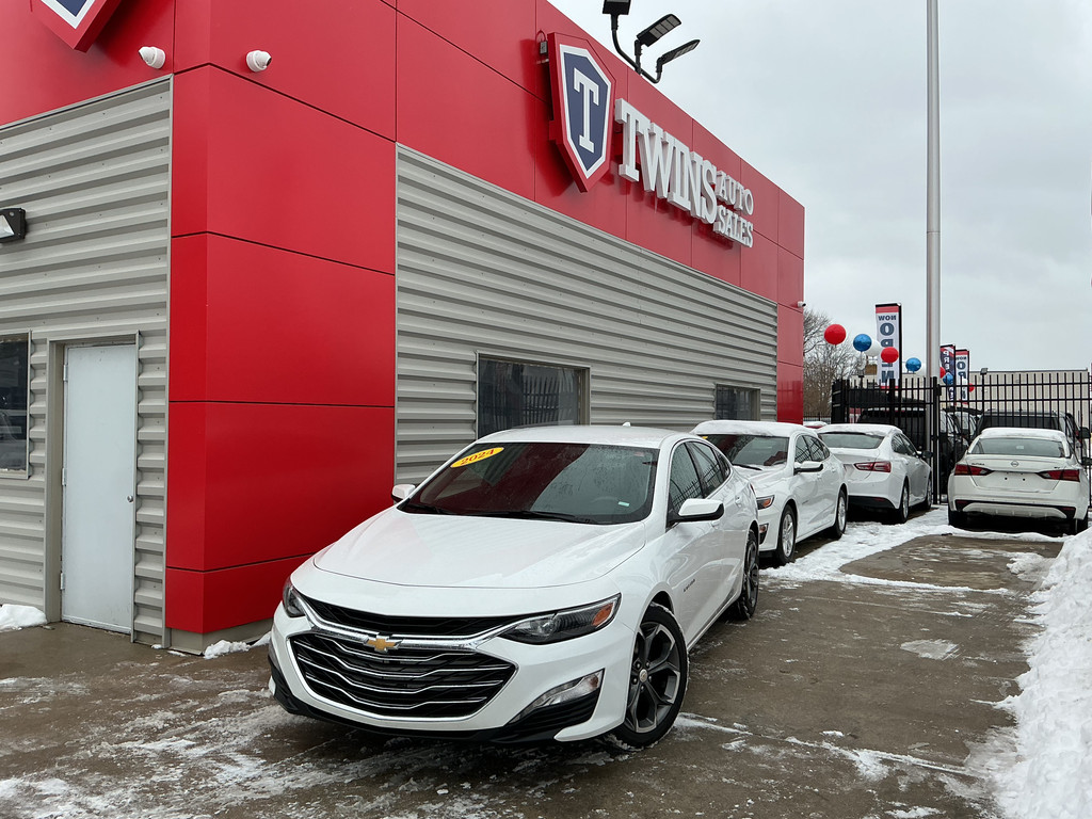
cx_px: 546
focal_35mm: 29
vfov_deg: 48.2
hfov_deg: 61.7
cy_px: 410
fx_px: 915
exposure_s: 1/335
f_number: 1.8
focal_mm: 3
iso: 25
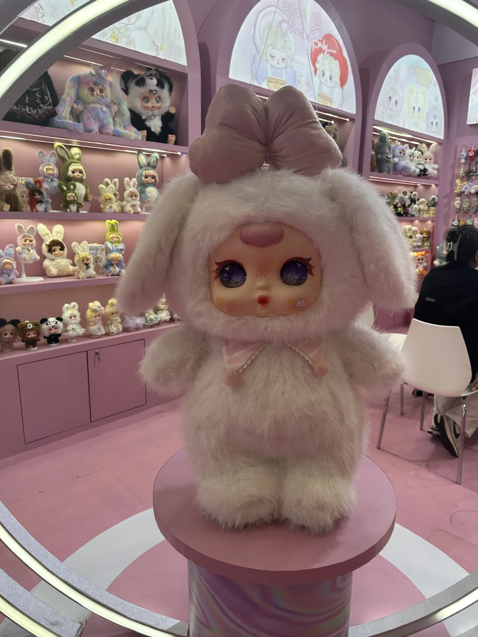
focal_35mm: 24
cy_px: 318
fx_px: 442
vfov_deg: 71.6
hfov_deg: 56.8
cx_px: 239
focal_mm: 6.86
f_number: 1.78
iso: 80
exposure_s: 1/184
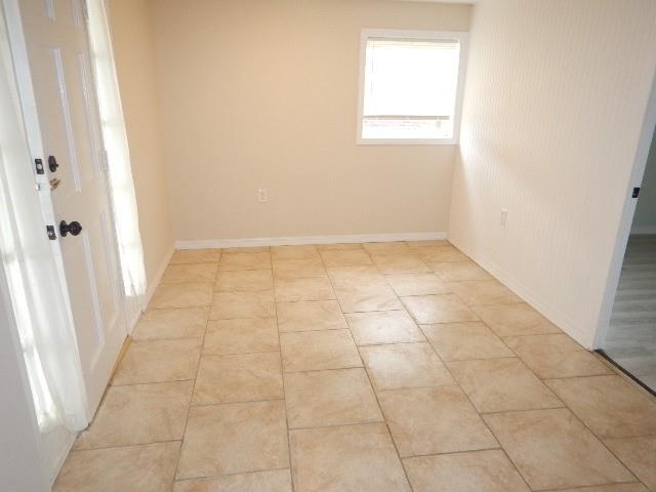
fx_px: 455
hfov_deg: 71.6
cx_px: 328
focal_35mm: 24
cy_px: 246
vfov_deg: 56.8
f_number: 2.8
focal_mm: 4.3
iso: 125
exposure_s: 1/30
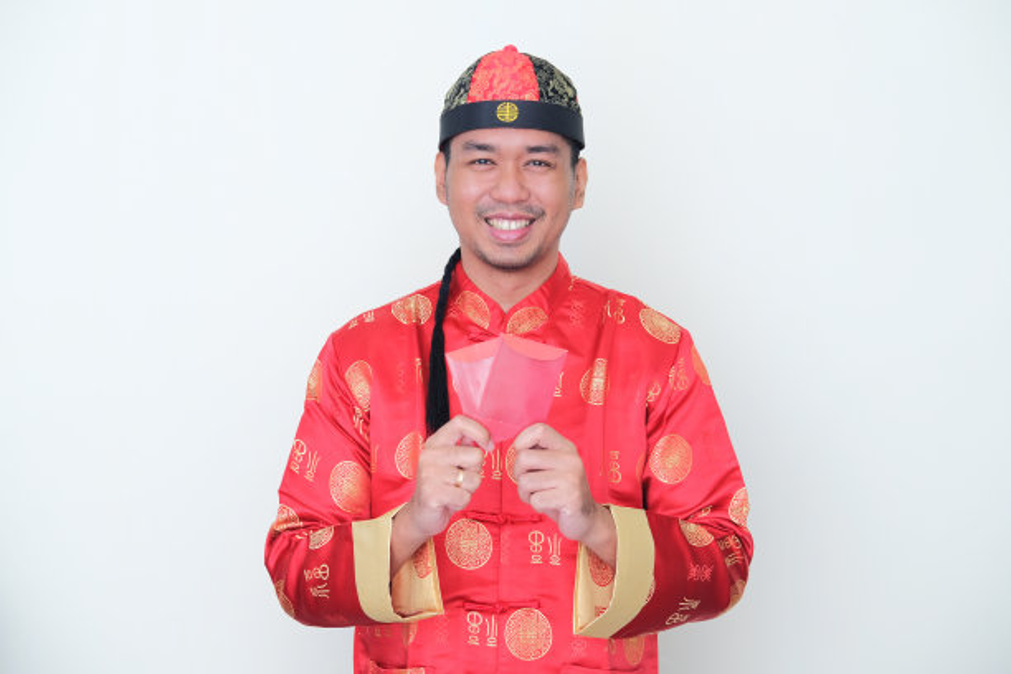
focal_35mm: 53
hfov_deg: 37.5
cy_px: 337
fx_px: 1488
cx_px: 506
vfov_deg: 25.5
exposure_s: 1/160
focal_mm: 35
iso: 160
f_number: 4
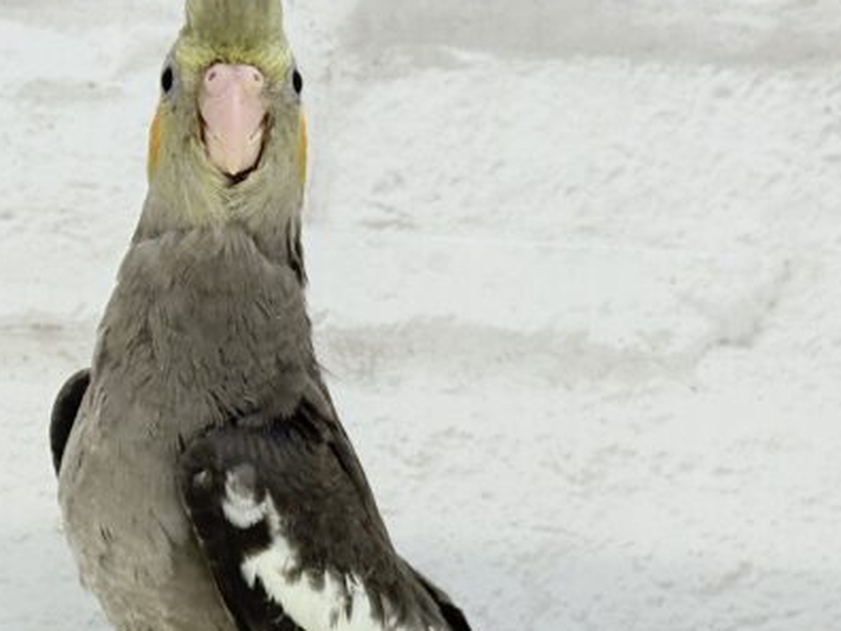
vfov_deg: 17.5
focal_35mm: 84
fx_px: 2041
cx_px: 295
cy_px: 387
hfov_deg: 23.2
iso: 80
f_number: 1.6
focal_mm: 5.96
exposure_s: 1/100
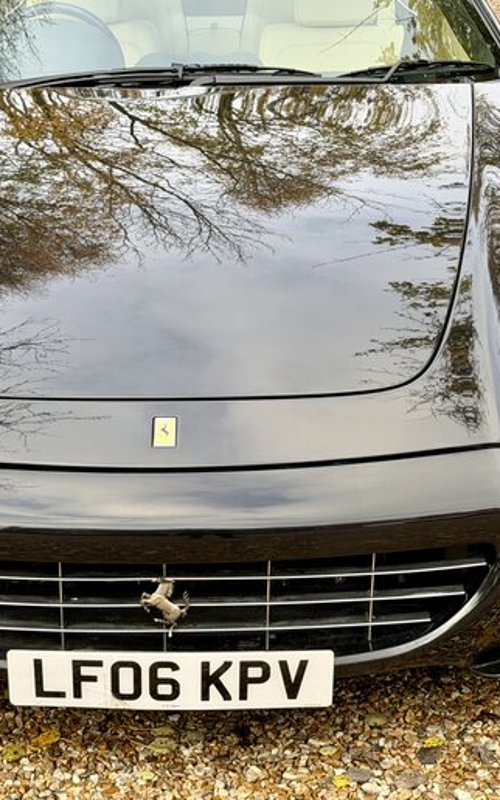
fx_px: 1722
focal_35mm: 79
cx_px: 231
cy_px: 357
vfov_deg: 26.1
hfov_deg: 16.5
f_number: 1.78
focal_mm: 6.76
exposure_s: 1/219
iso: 50
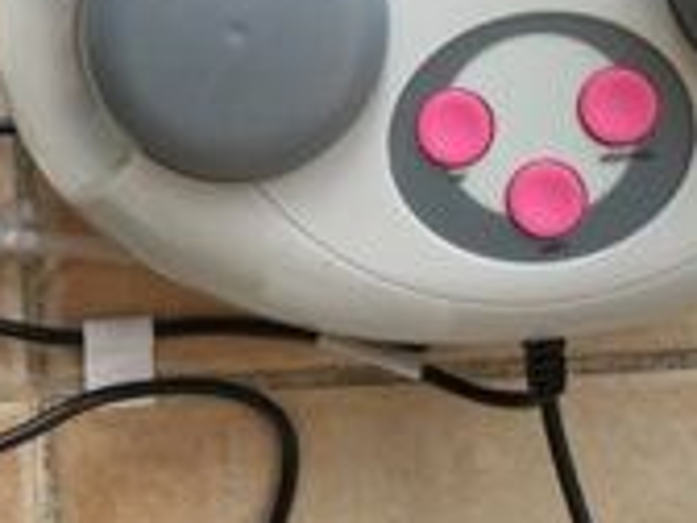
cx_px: 17
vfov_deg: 17.5
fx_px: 1671
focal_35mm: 83
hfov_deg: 22.7
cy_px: 54
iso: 32
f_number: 2.2
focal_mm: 4.15
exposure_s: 1/359
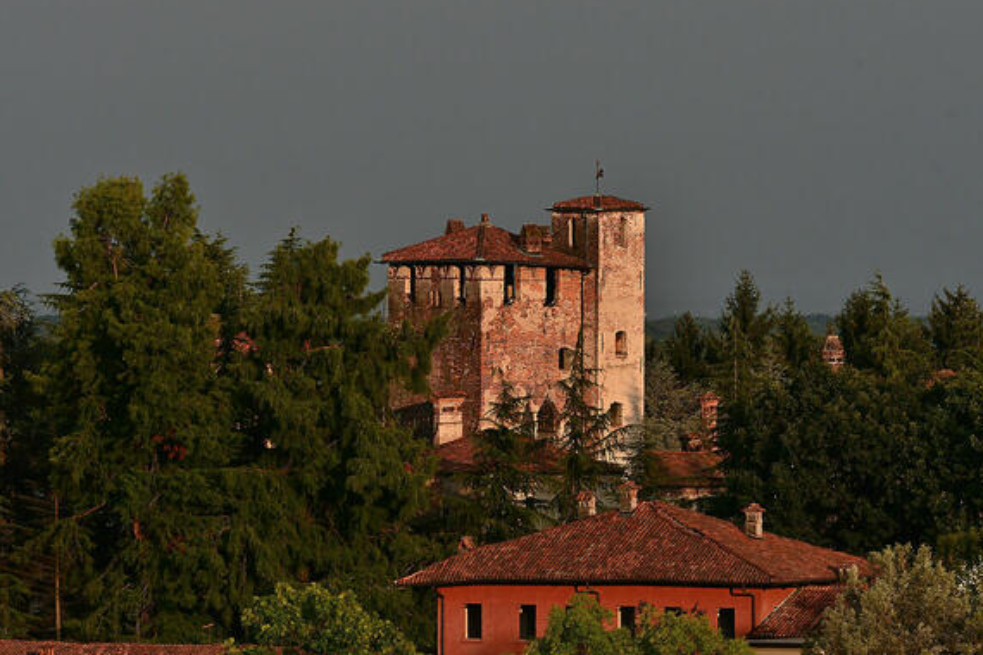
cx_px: 488
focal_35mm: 379
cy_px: 324
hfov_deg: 5.4
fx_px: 10348
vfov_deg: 3.6
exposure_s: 1/400
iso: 200
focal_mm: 240
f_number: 11
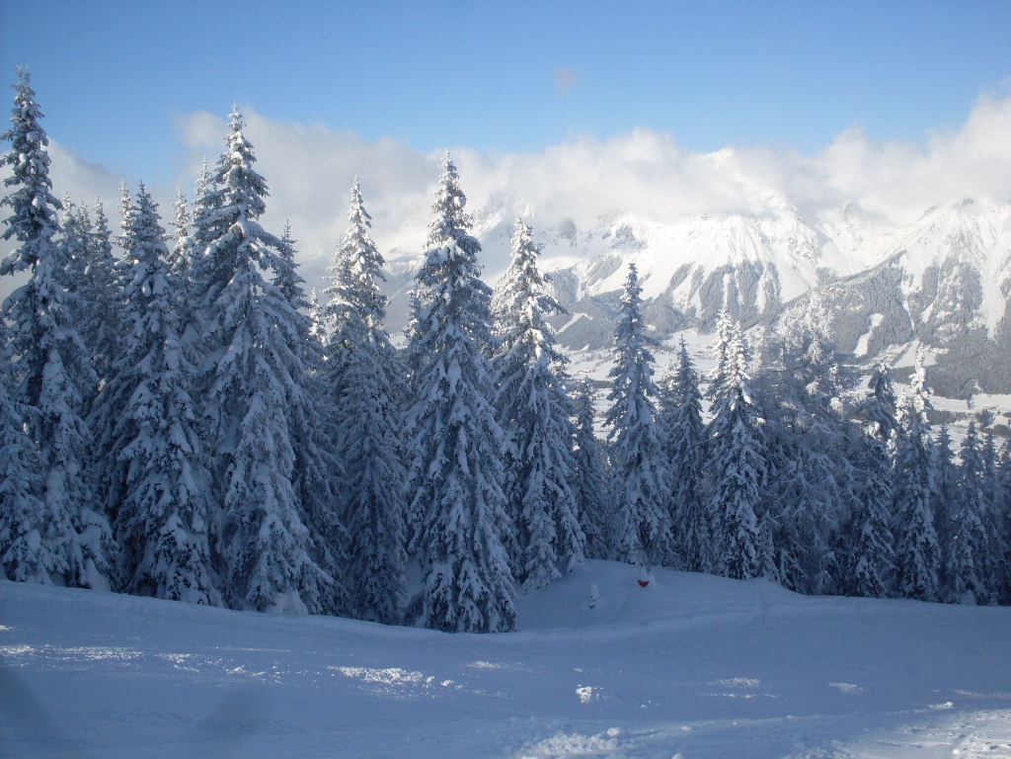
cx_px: 506
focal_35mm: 38
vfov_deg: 37.7
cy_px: 380
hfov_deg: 49.0
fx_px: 1110
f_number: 8.4
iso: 80
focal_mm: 6.3
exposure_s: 1/350
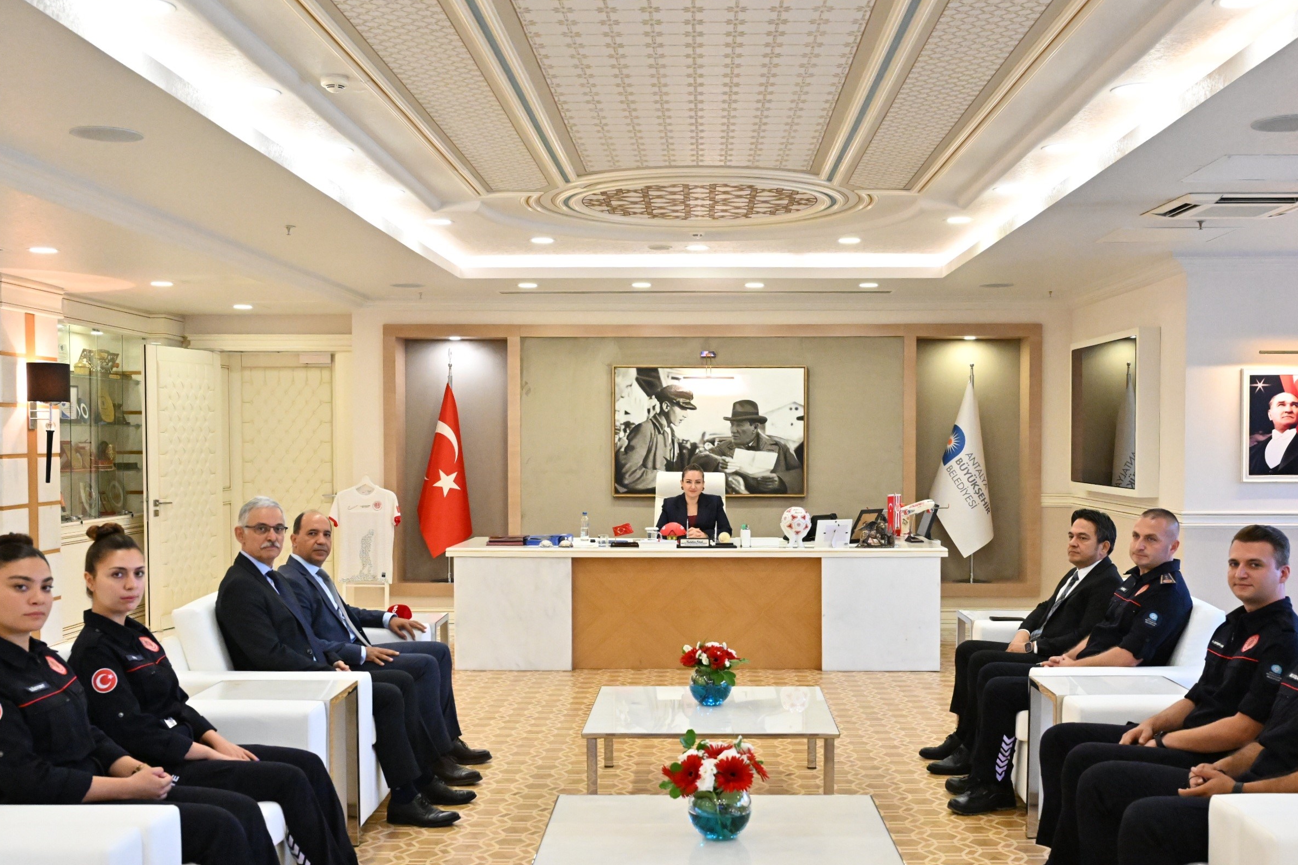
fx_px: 1357
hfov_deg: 51.0
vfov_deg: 35.3
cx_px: 742
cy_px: 509
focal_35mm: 38
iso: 6400
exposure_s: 1/323
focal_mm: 29.5
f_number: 4.5
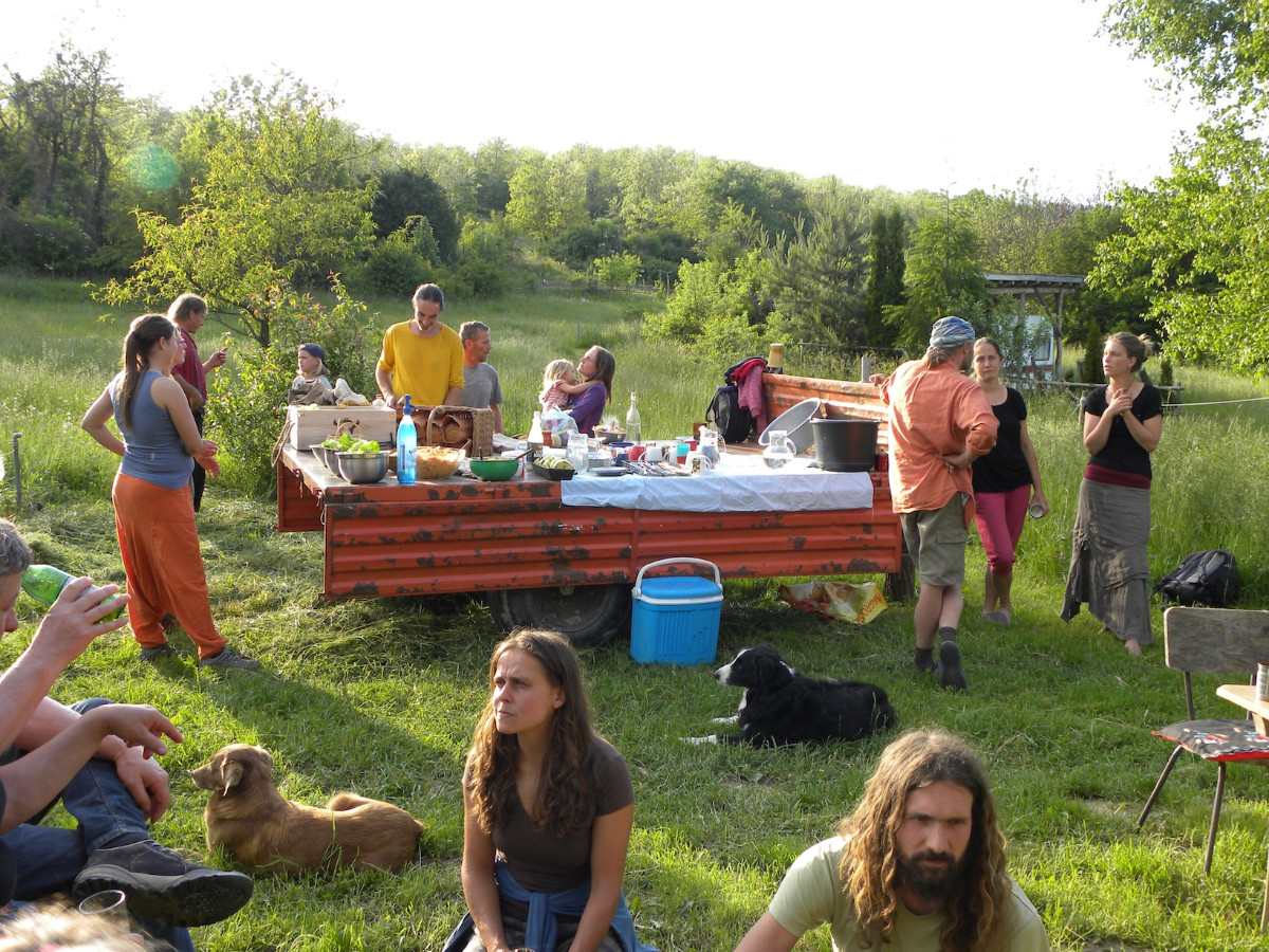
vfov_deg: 38.7
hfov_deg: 50.1
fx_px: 1356
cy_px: 476
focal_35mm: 37
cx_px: 634
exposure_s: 1/126
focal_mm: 6.6
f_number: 3.5
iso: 64
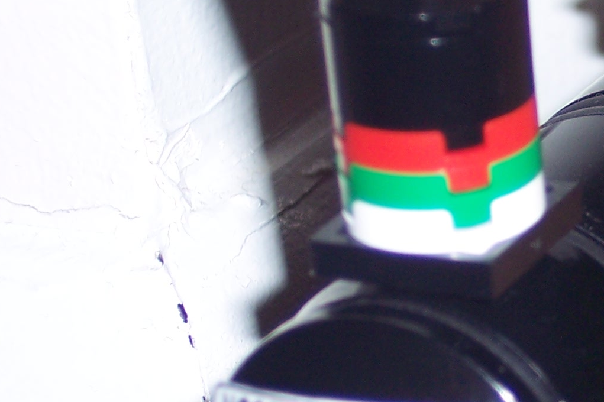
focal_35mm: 227
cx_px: 780
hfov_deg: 8.9
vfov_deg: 6.0
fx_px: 3807
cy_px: 232
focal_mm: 16
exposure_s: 1/90
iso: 100
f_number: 4
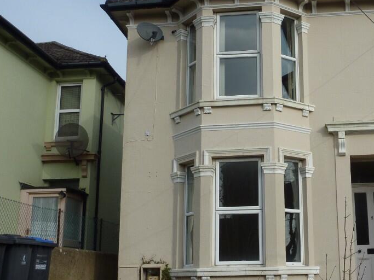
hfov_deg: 38.8
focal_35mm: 48
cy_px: 159
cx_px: 274
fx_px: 519
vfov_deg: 30.2
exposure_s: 1/500
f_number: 5.6
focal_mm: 5.3
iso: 80
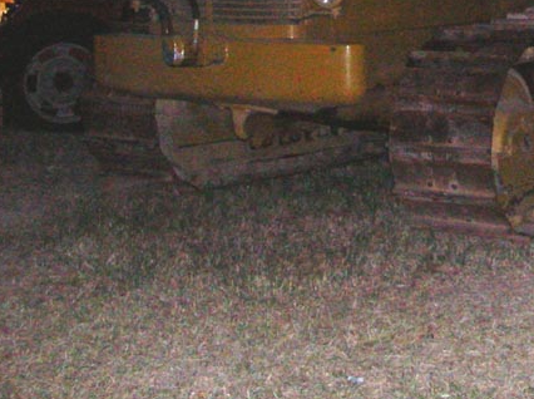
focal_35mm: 89
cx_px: 534
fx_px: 1371
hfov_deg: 21.3
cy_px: 14
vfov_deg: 16.3
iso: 200
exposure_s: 1/60.1
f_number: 2.9
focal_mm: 6.2
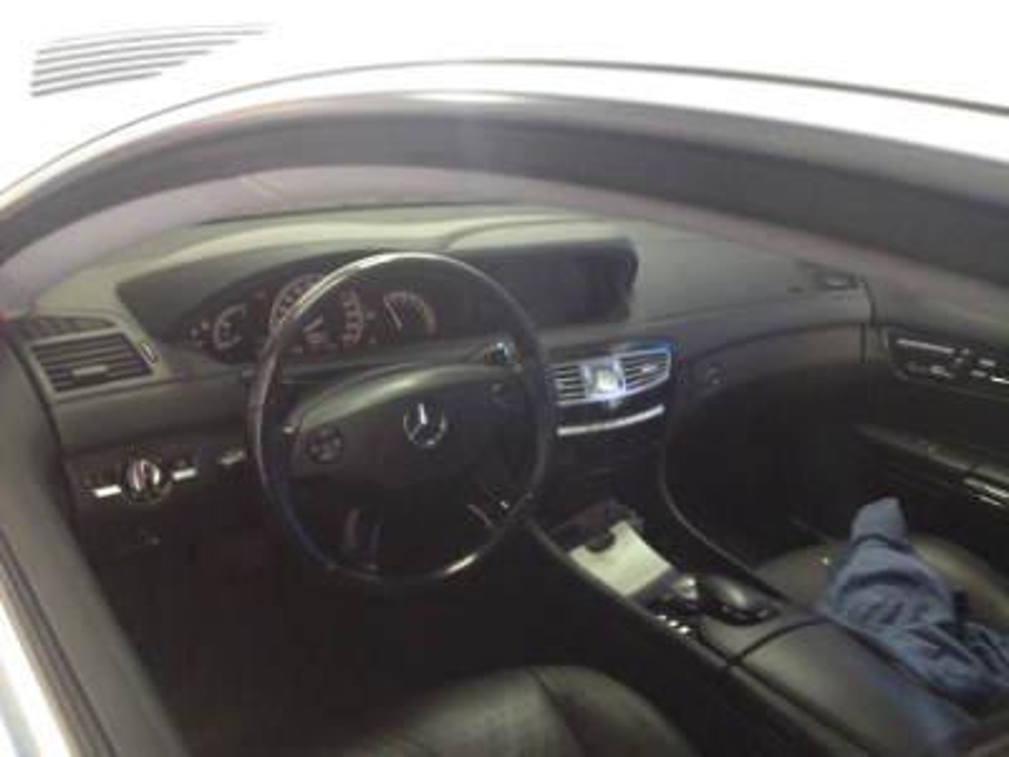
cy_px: 378
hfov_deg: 52.6
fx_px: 1020
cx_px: 504
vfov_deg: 40.7
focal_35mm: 35
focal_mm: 4.28
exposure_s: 1/20
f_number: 2.4
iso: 250
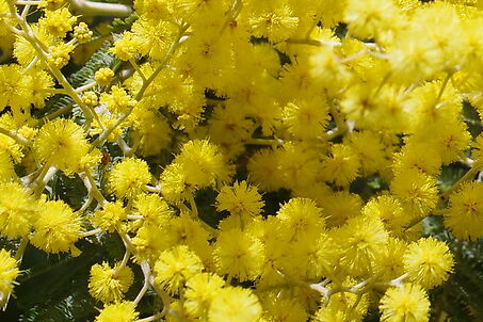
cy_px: -423
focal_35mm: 265
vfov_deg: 5.0
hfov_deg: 7.5
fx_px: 3555
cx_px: 870
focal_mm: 50
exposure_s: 1/200
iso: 200
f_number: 10
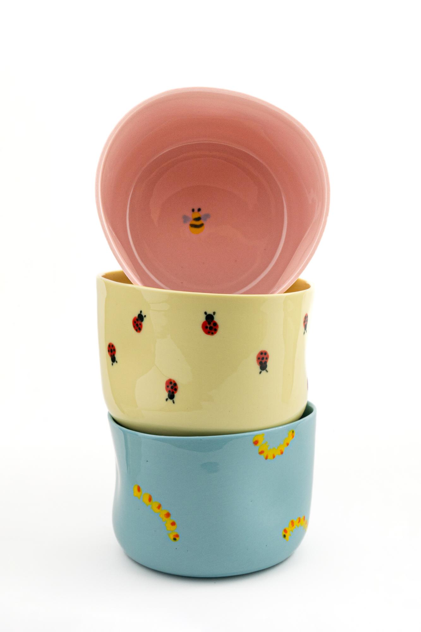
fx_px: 702
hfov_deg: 33.4
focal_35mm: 40
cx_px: 210
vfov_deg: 48.5
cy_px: 316
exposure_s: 1/60
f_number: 11
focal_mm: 27
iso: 100
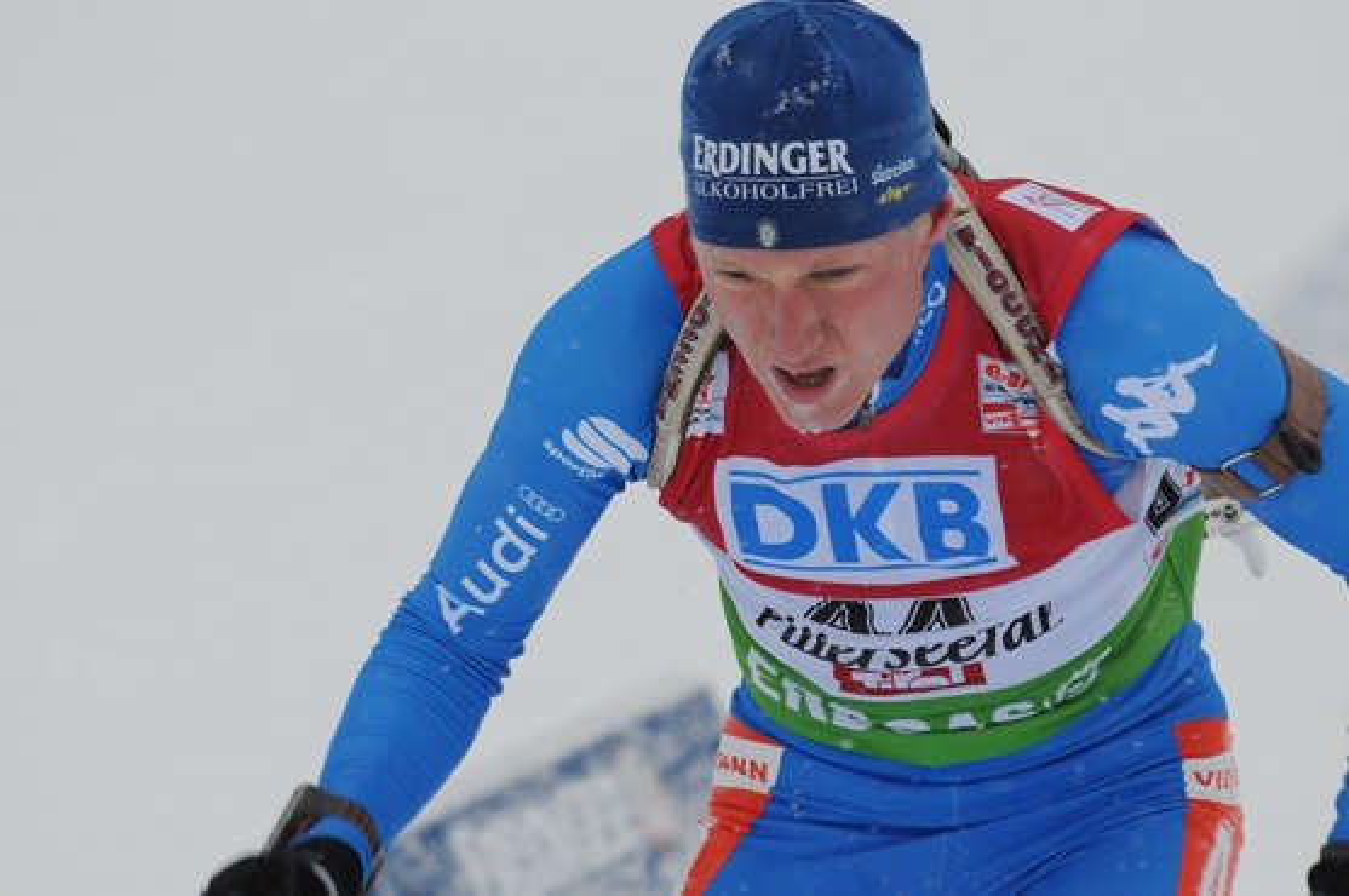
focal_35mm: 600
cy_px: 448
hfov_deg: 3.4
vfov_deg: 2.3
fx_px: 22457
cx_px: 674
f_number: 8
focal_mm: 400
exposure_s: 1/500
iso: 1250
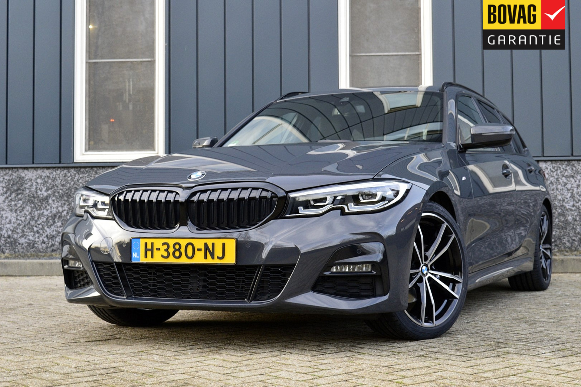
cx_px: 290
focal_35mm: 57
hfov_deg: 35.1
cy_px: 194
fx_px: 920
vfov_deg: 23.8
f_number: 8
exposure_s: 1/60
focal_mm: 38
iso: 800
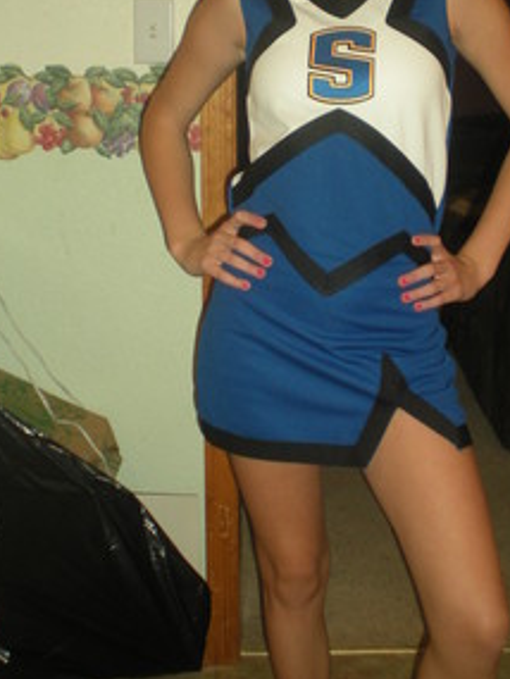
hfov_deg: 22.9
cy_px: 274
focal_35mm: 64
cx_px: 319
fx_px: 1256
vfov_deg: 30.2
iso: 116
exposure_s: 1/60
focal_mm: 6.3
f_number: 3.1
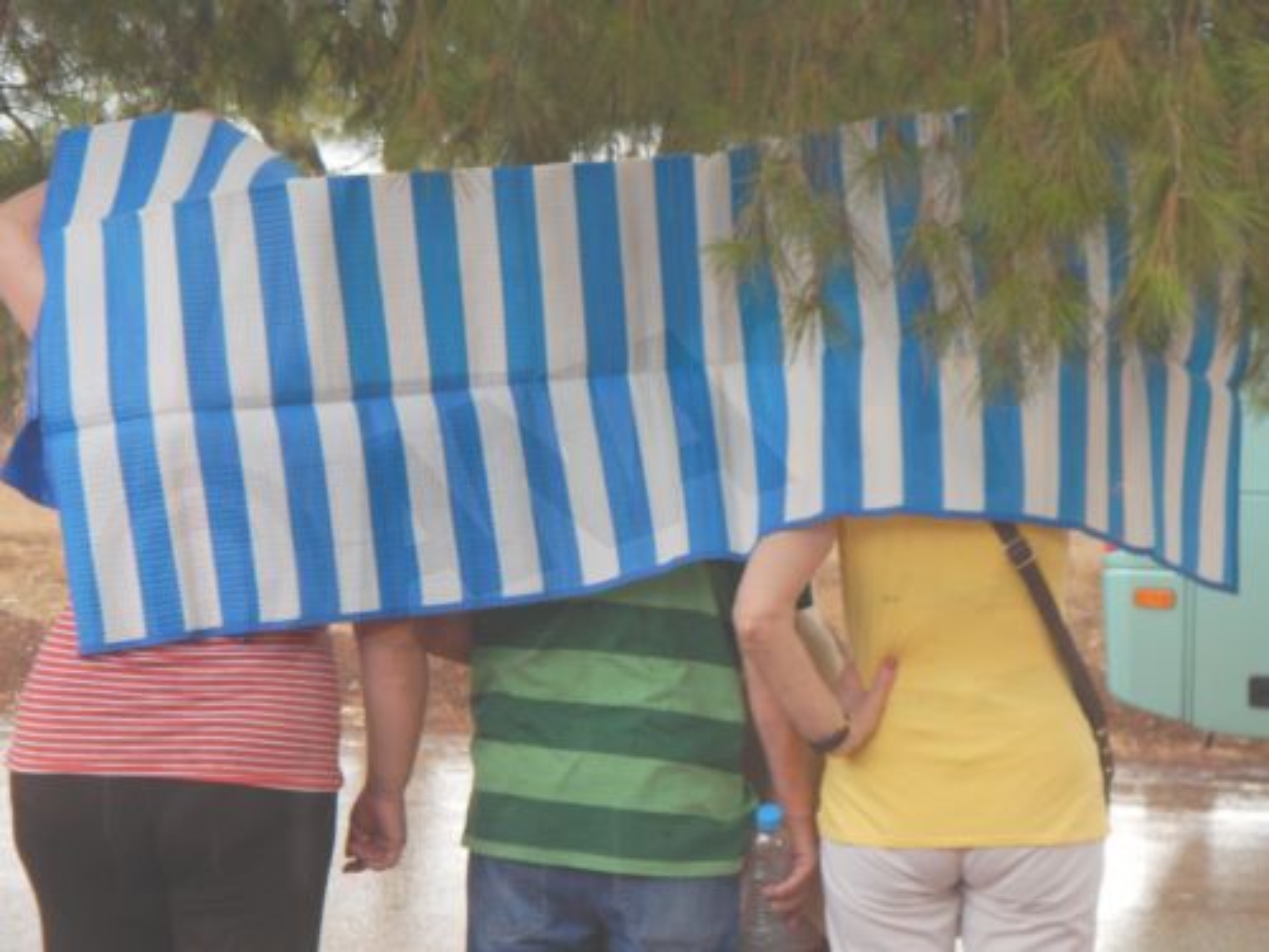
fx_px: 5132
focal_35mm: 140
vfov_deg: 10.6
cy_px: 476
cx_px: 634
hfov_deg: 14.1
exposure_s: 1/200
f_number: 4.8
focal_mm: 25
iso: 400
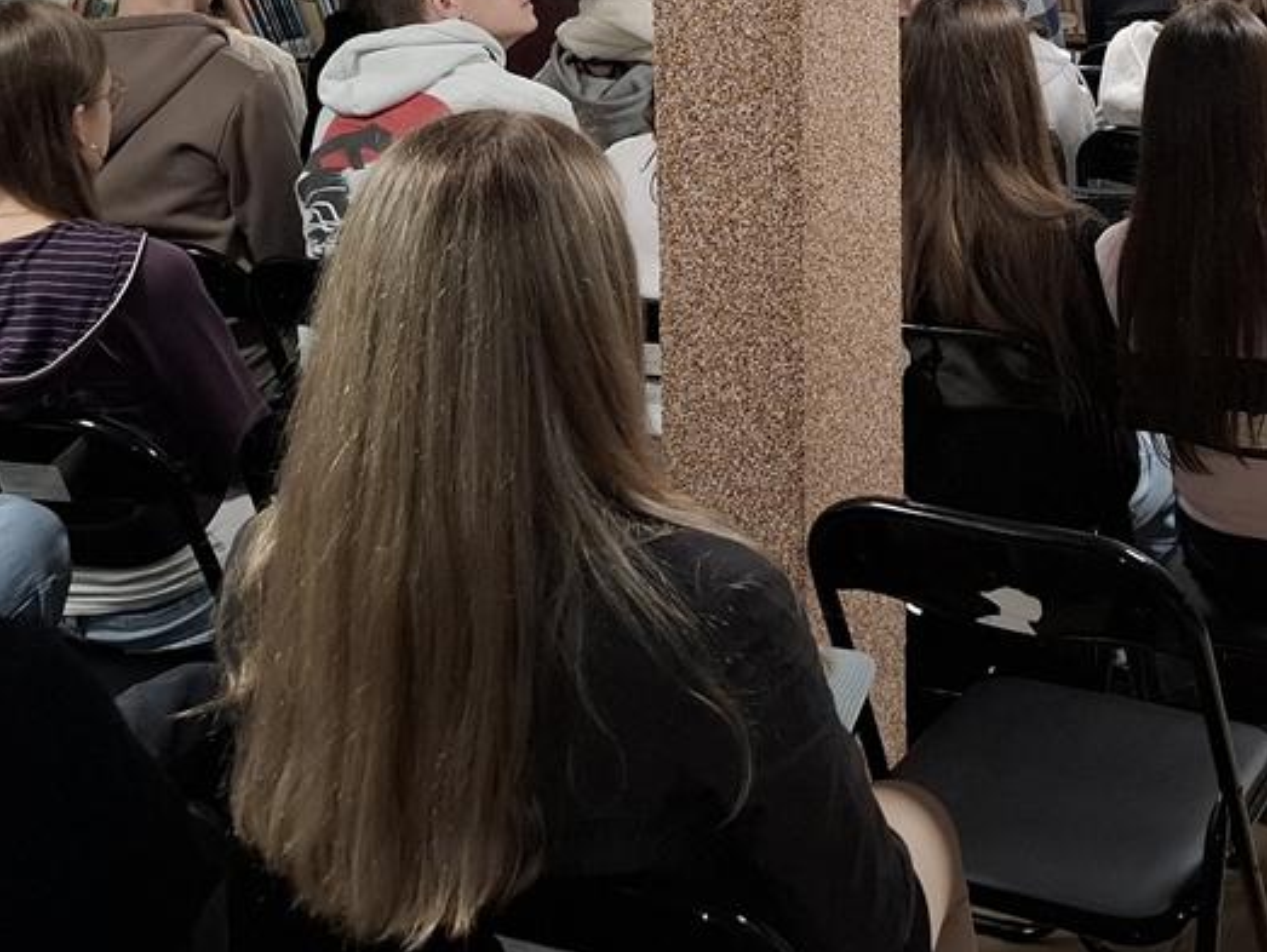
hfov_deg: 41.5
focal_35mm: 45
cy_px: 27
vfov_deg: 30.2
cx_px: 845
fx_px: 1648
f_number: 1.8
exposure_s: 1/100
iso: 250
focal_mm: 5.54
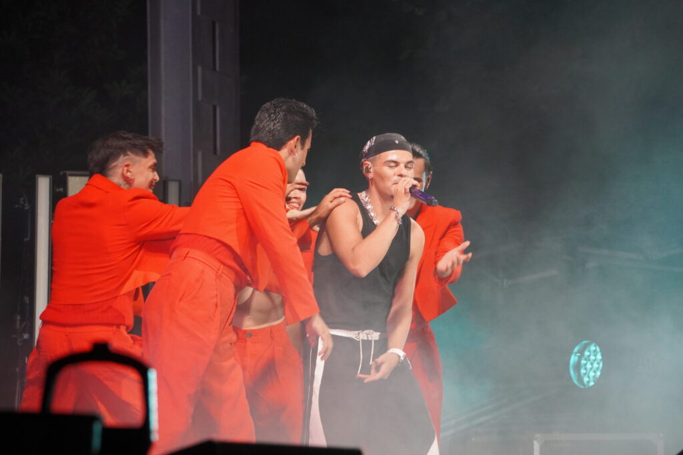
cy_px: 228
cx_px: 342
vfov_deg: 8.8
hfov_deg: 13.2
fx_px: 2960
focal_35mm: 156
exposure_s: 1/160
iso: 1000
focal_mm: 104
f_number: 5.6
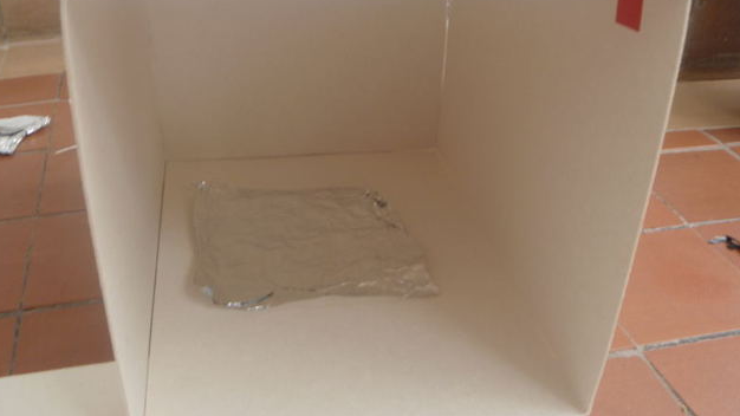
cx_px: 363
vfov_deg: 30.4
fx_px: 765
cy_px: 228
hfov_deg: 51.6
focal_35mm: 39
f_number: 3.5
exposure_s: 1/30
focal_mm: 6.3
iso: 160
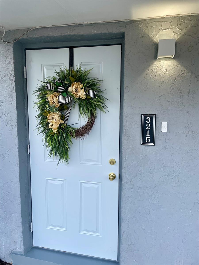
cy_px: 132
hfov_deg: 53.1
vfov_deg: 67.3
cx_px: 100
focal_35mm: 26
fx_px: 199
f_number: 1.6
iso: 32
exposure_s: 1/498
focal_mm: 4.2
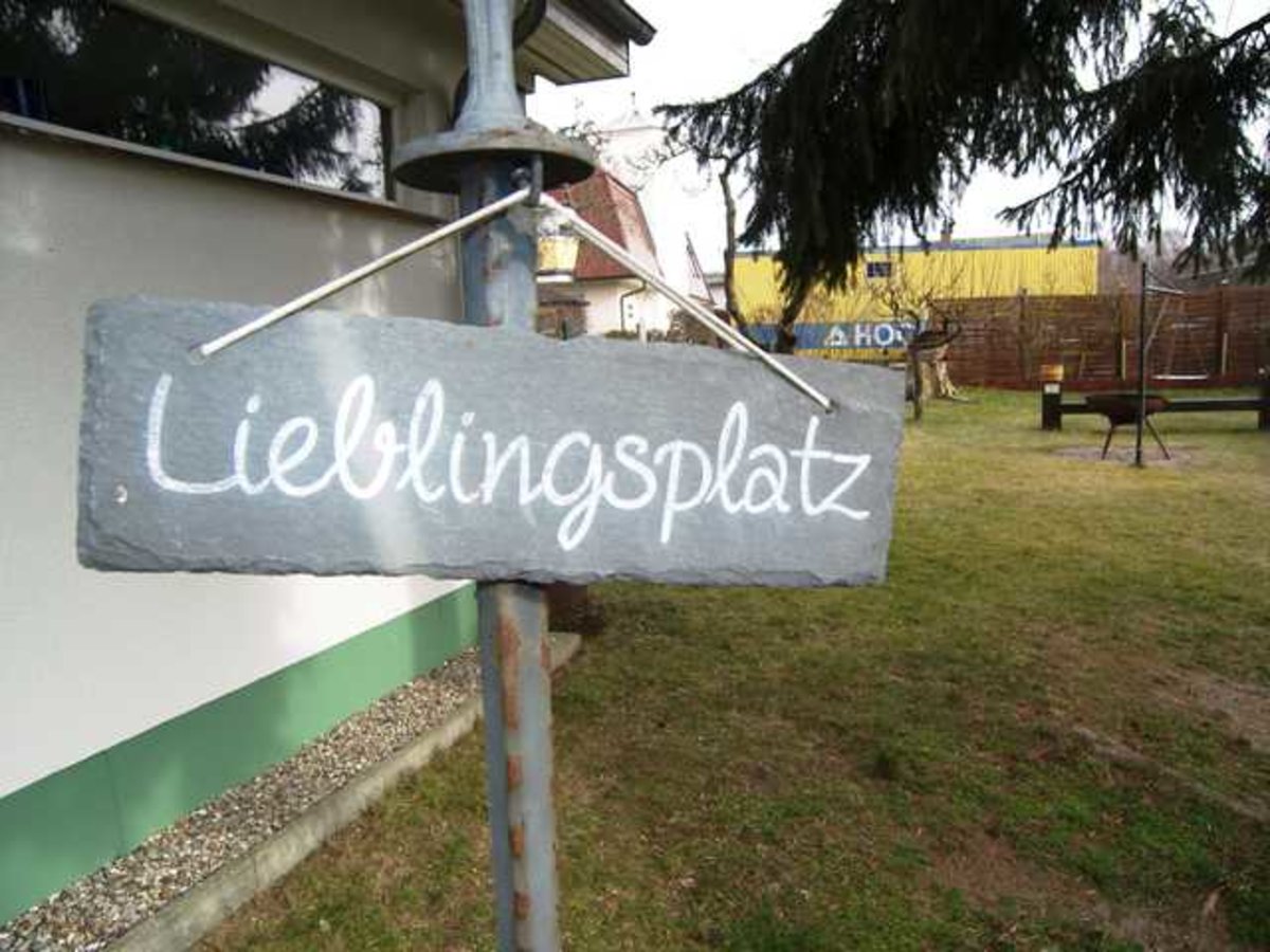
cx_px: 635
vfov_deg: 56.8
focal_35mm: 24
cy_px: 476
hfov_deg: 71.6
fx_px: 881
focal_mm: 5
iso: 50
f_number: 2.8
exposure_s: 1/320
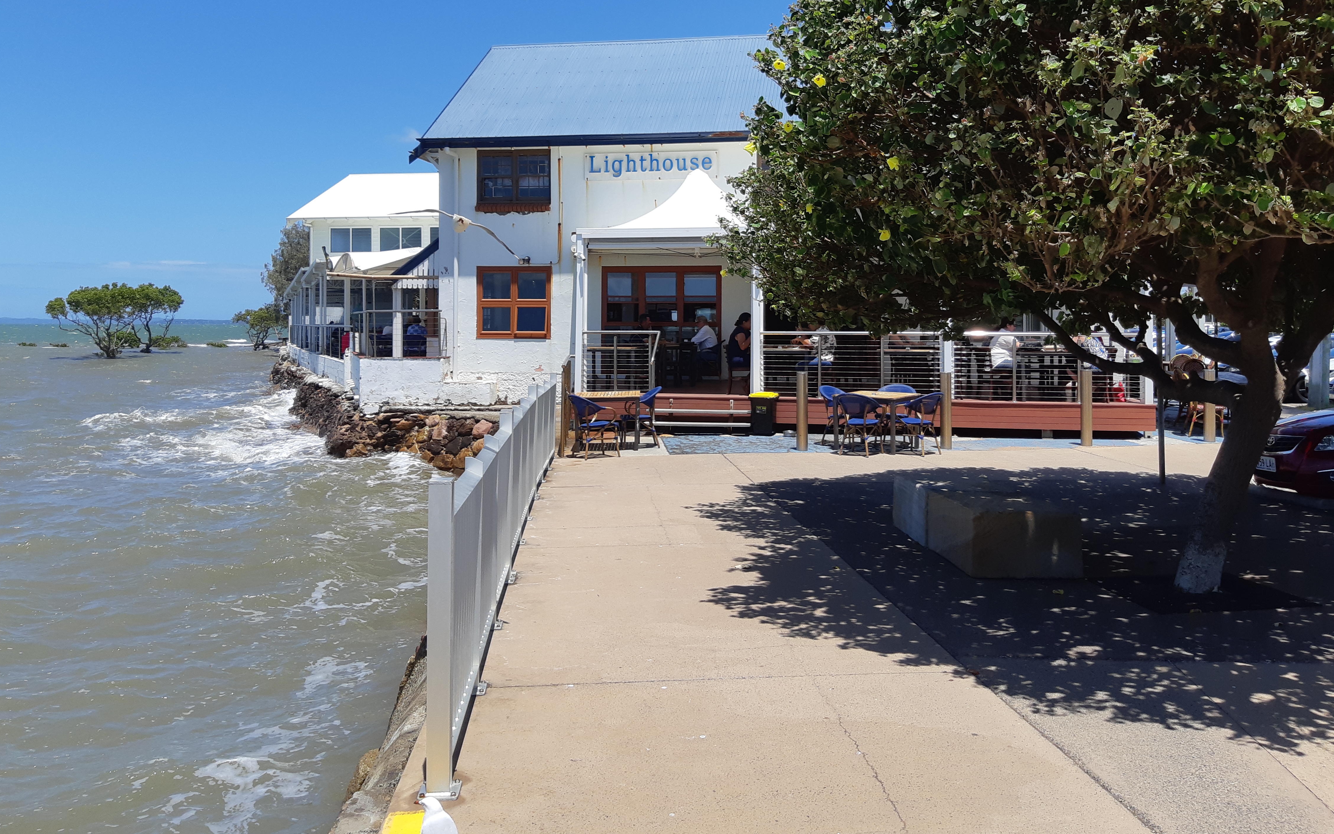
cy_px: 336
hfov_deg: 66.5
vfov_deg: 44.3
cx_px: 674
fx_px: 1018
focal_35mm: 28
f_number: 1.7
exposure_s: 1/2639
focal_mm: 3.93
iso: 40
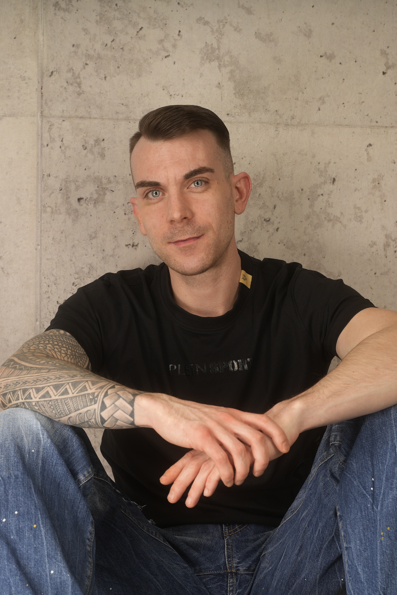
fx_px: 877
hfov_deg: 25.5
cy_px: 298
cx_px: 198
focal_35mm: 53
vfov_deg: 37.5
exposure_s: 1/200
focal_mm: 53
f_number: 7.1
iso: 100
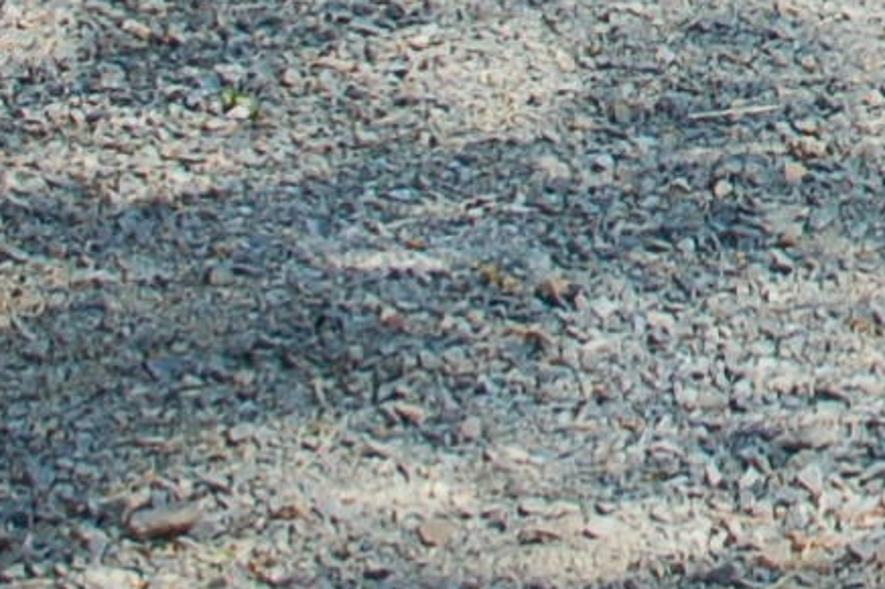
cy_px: -1249
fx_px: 5576
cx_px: 2239
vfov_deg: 5.6
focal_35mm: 227
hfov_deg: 8.2
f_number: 8
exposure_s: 1/250
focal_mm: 22
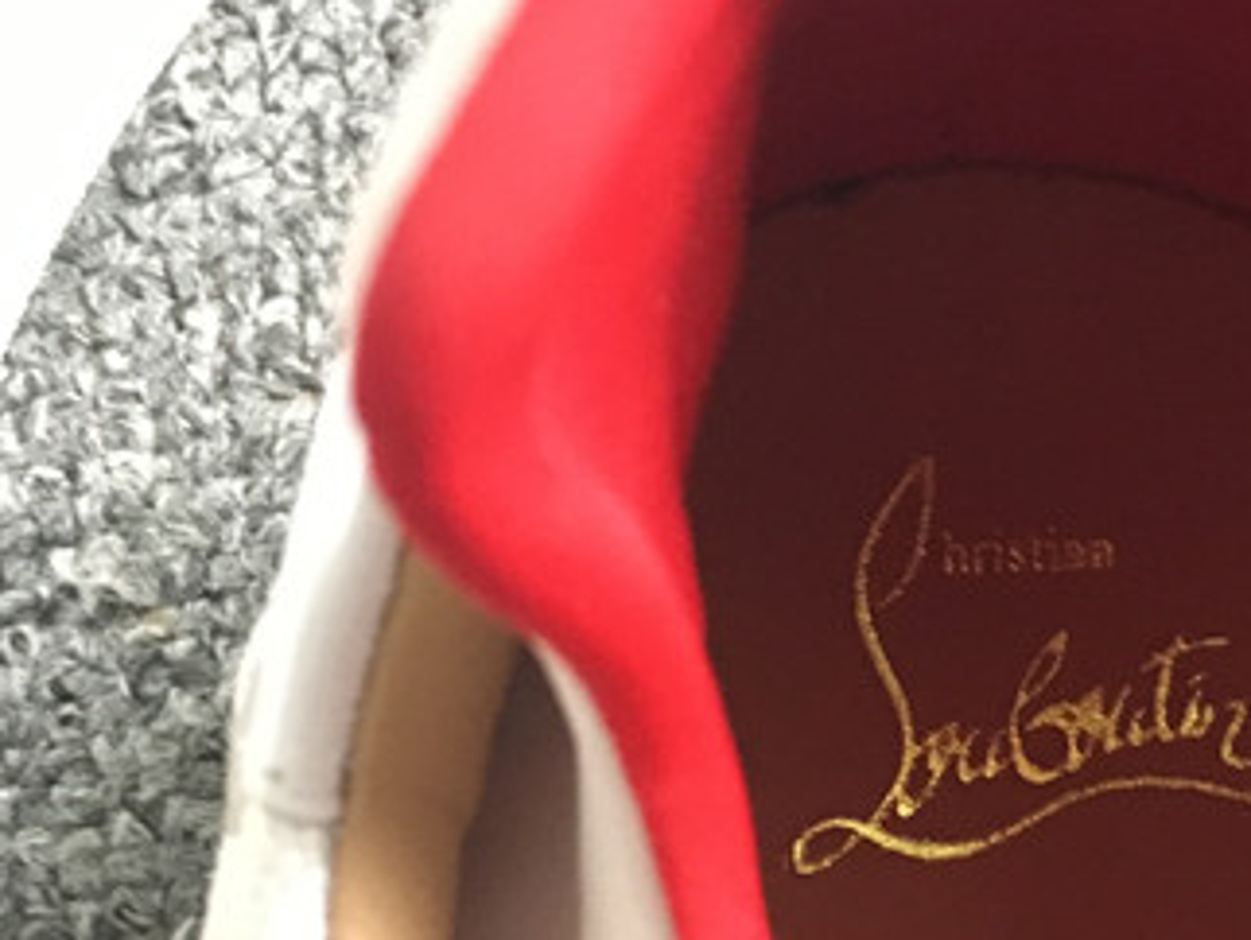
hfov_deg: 30.0
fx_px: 2278
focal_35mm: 63
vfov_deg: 23.2
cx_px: 1006
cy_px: 655
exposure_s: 1/17
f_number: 2.2
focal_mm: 4.15
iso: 320
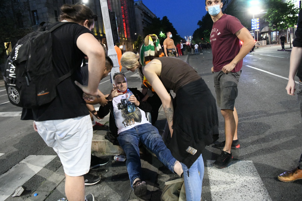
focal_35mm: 24
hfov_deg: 73.7
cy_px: 100
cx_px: 151
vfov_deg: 53.1
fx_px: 201
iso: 20000
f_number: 4.5
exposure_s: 1/160
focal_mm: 24
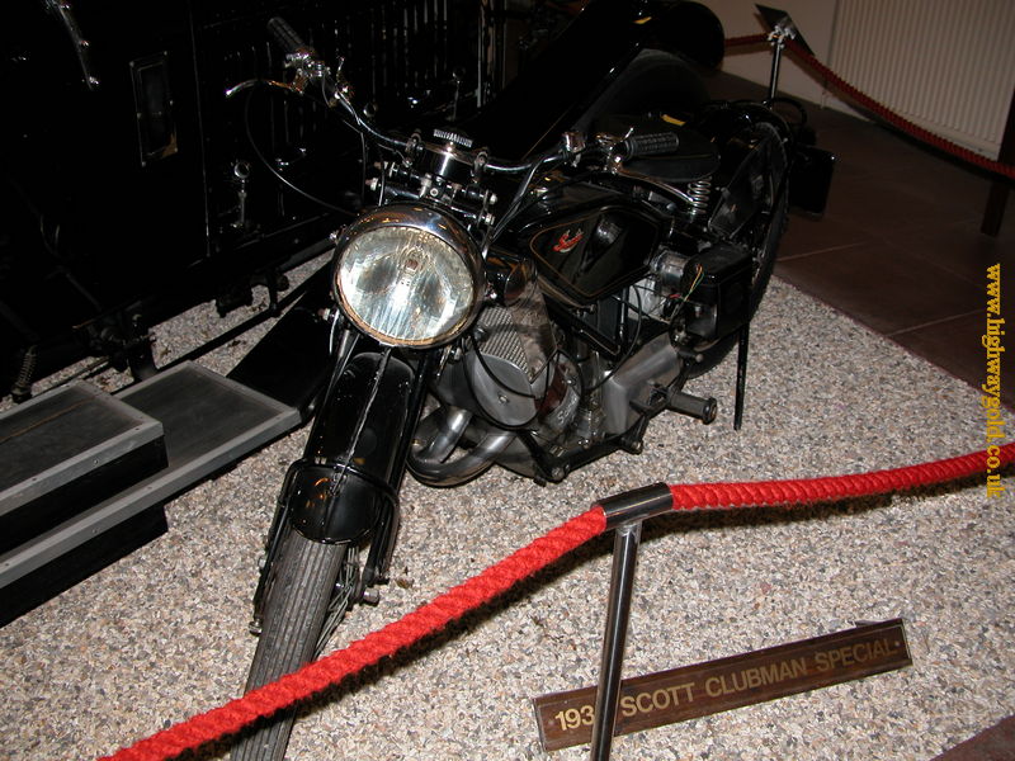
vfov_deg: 40.7
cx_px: 508
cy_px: 380
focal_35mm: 35
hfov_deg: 52.6
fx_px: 1026
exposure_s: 1/60
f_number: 2.8
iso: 100
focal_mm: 8.9
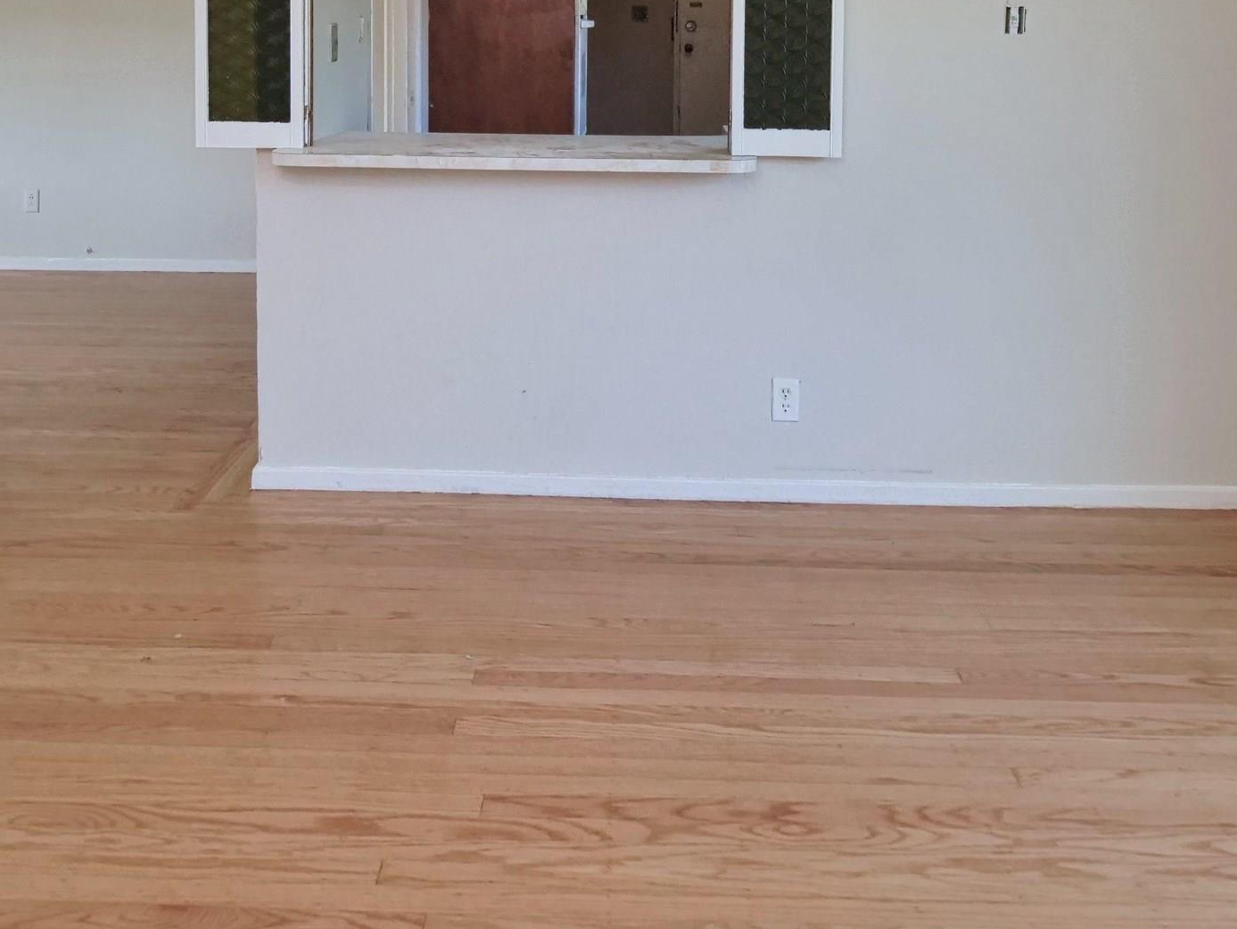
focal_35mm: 31
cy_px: 65
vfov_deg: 41.3
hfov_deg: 58.3
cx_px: 641
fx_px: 1108
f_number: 4.5
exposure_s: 1/160
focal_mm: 7
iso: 800
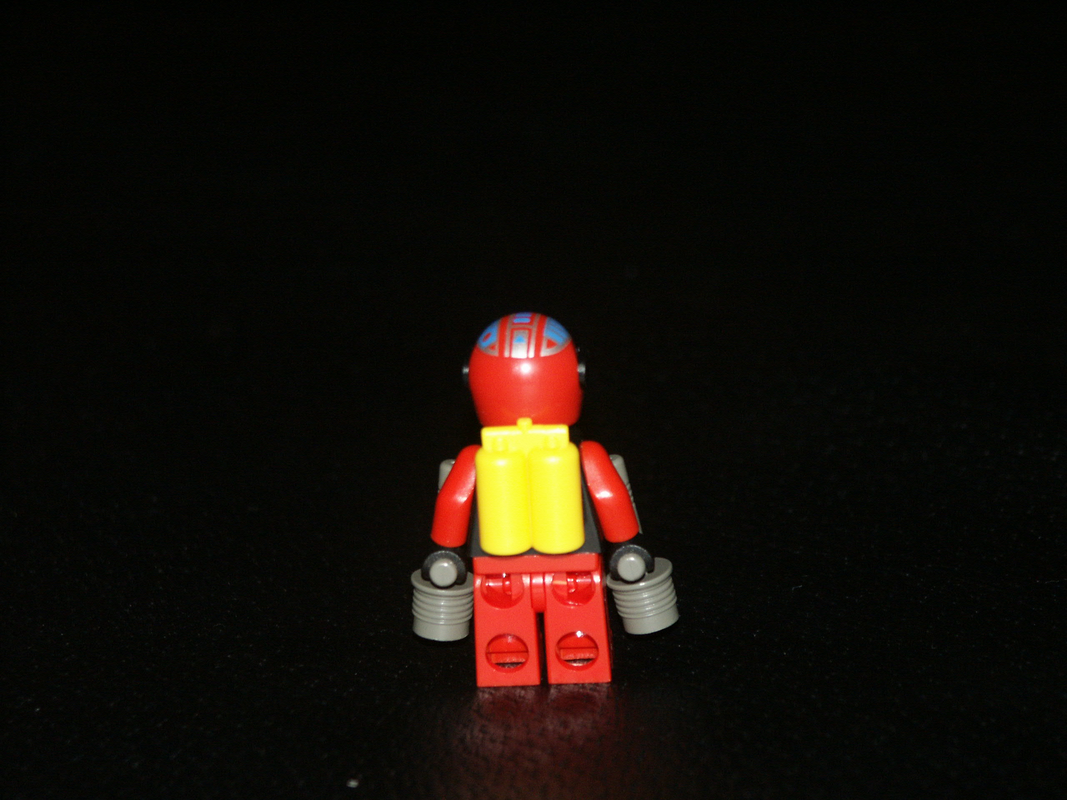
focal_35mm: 199
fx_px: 6134
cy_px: 400
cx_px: 534
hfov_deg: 9.9
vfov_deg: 7.5
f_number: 3.5
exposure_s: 1/180
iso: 200
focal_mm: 50.48
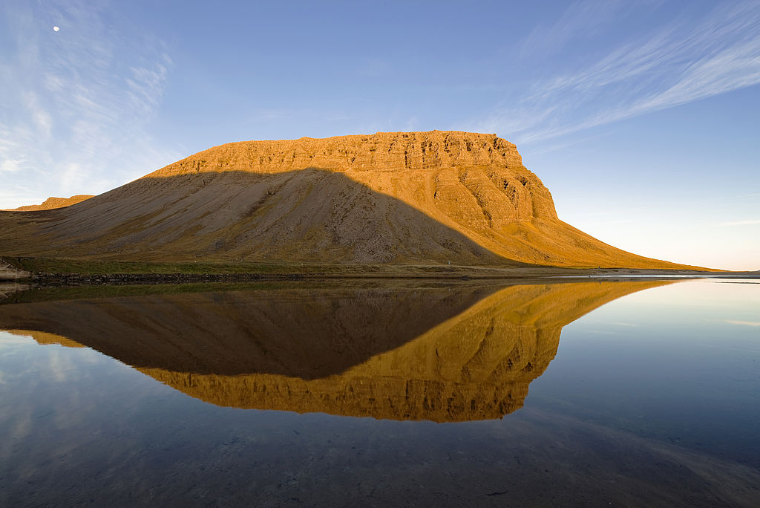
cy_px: 254
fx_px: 338
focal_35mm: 16
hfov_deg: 96.7
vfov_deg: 73.8
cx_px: 380
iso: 50
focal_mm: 16
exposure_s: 1/6
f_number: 16
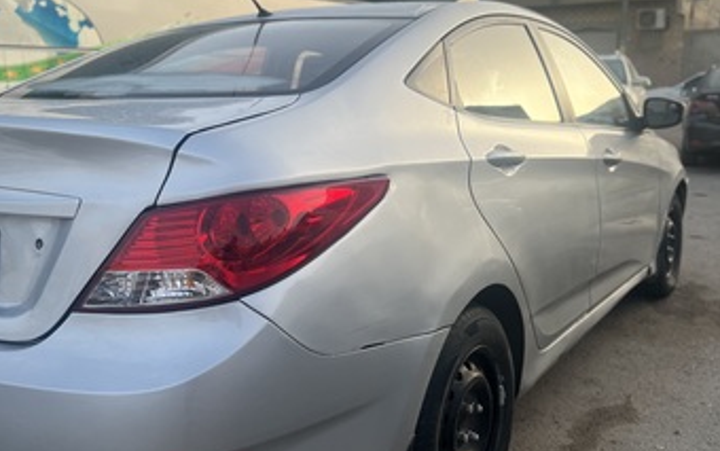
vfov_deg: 34.4
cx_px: 359
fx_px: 727
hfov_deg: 52.7
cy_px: 183
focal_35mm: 37
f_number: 1.5
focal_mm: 5.7
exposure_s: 1/1412
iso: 50
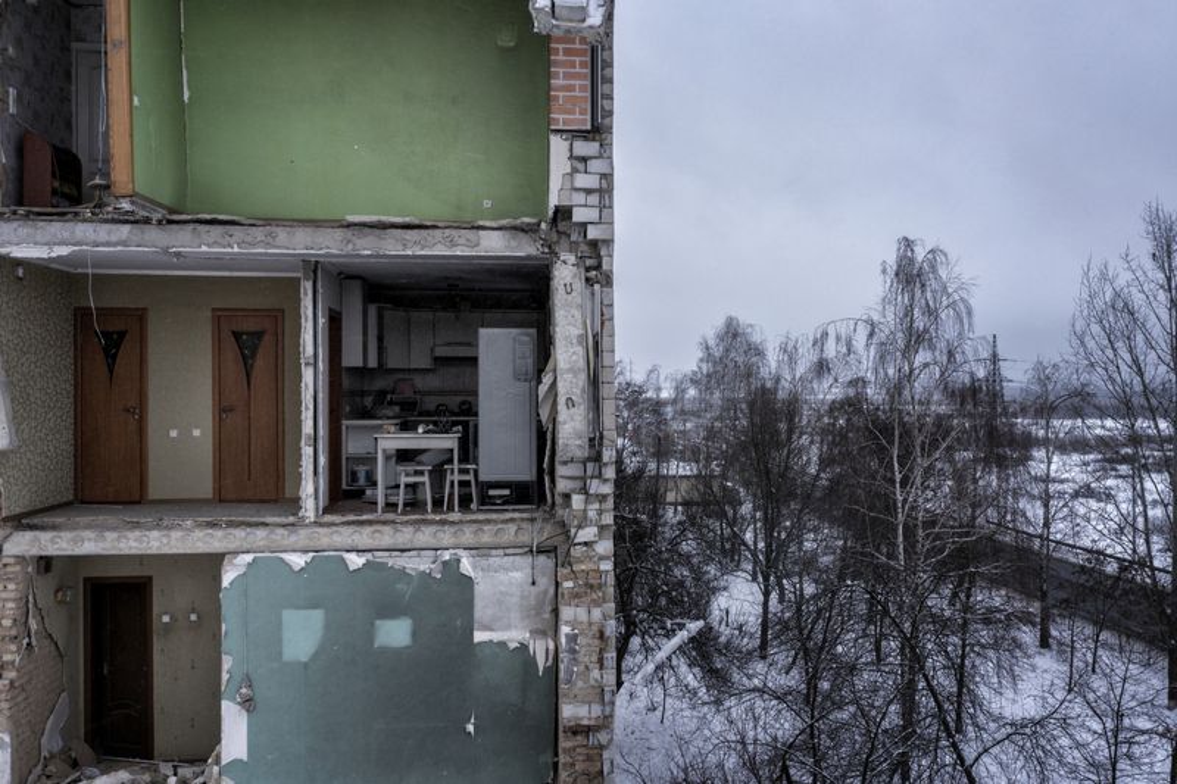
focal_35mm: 28
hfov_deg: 65.5
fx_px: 915
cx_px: 588
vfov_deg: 46.4
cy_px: 392
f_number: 6.3
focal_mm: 10.26
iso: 100
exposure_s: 1/120
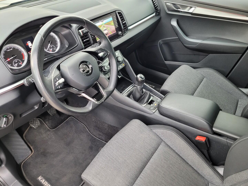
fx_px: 186
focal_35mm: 26
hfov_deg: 67.3
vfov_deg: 53.1
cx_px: 124
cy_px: 93
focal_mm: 5.4
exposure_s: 1/50
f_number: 1.8
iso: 320
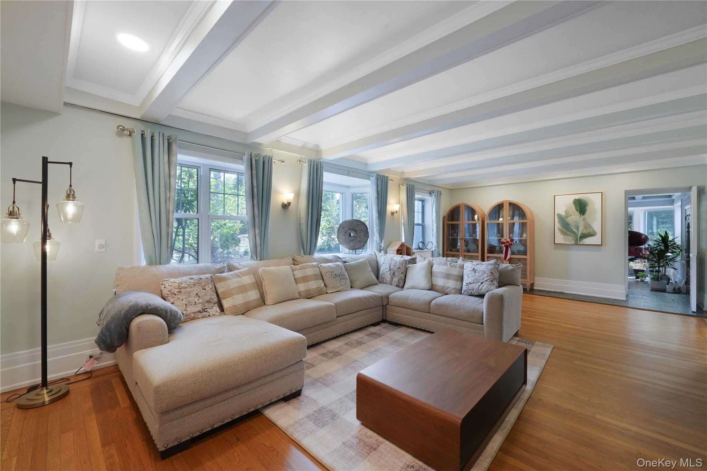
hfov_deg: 104.3
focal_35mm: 14
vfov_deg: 81.2
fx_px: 275
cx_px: 354
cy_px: 236
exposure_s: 1/80
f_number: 14
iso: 1600
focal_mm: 14
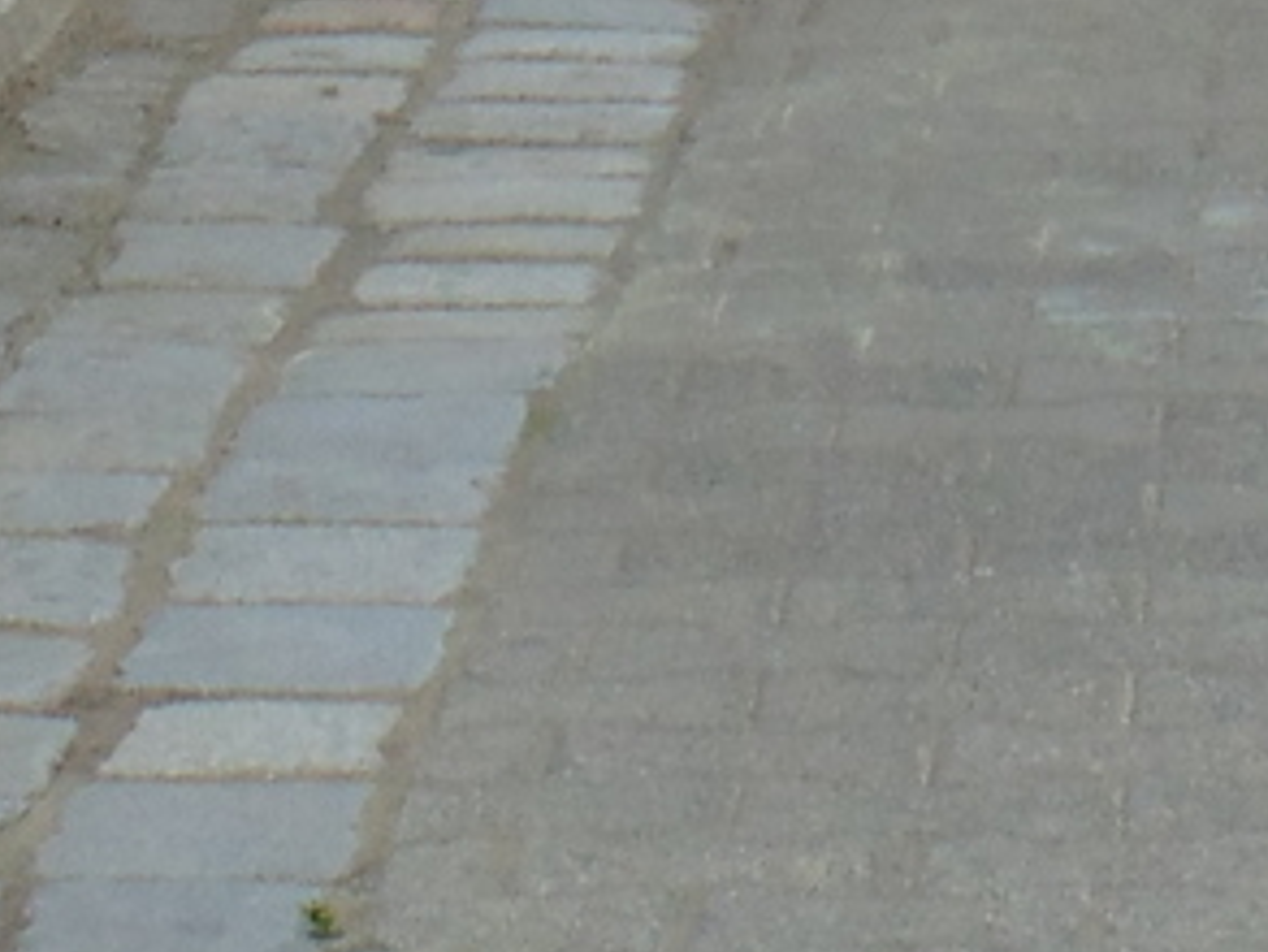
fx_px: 12716
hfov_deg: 5.7
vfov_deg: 4.2
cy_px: -1515
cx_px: 1601
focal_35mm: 347
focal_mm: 9.5
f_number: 3.9
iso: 80
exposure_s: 1/320
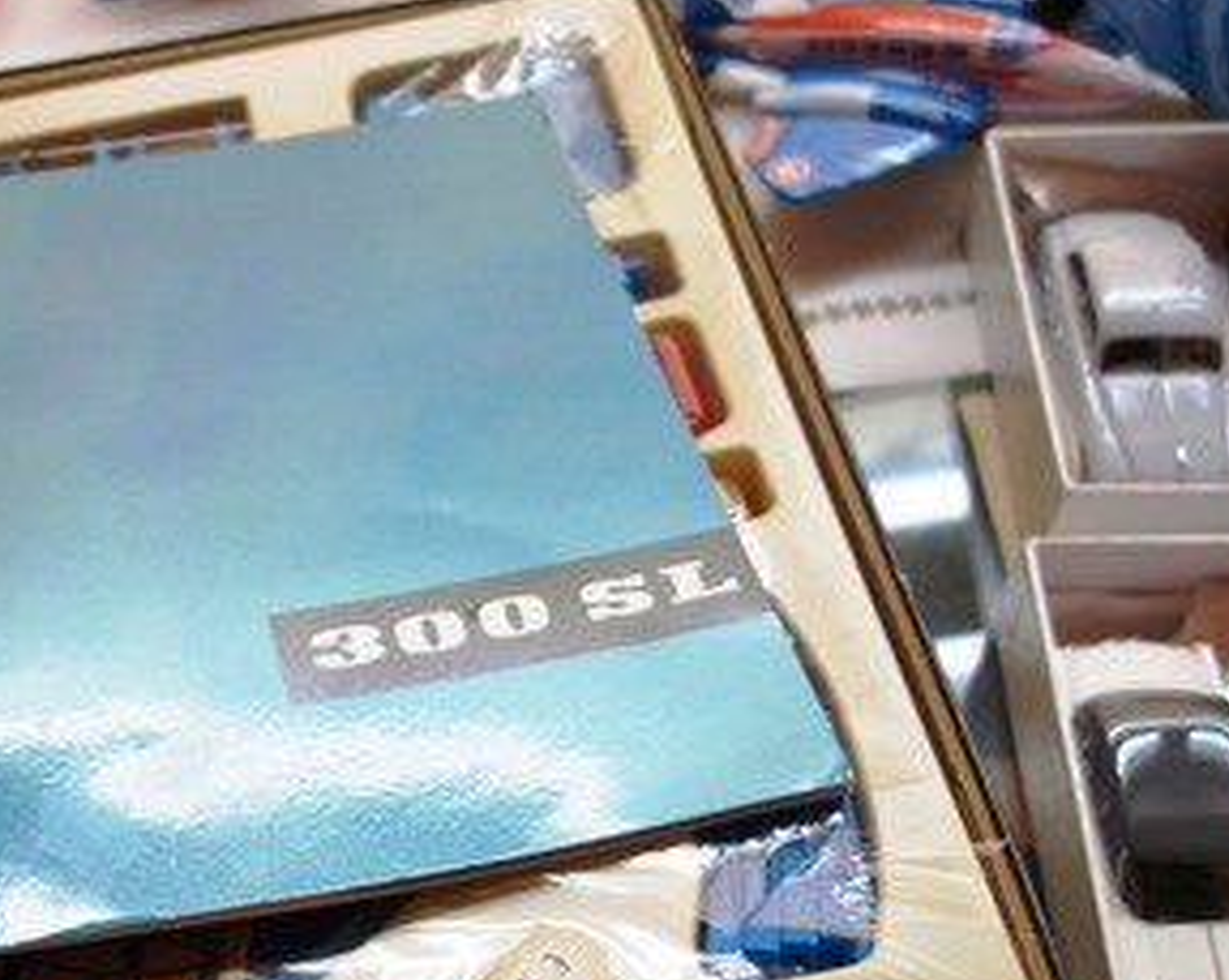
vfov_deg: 27.5
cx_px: 163
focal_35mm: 55
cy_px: 599
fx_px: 1999
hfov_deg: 32.7
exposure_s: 1/40
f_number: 1.8
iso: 125
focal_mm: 10.4
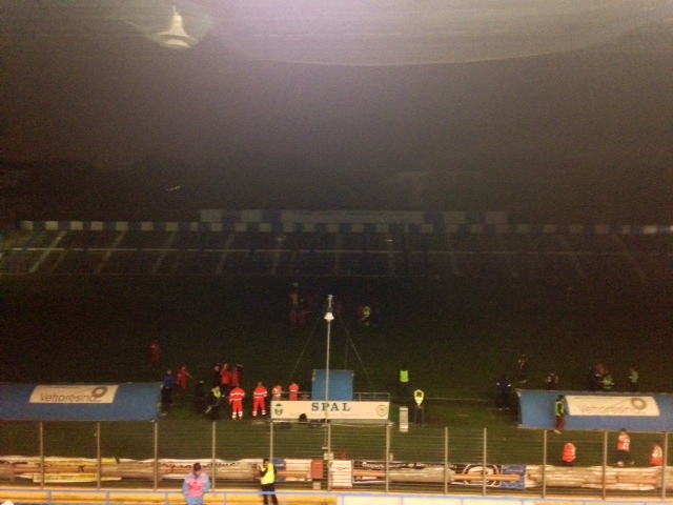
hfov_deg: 55.4
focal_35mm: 33
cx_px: 336
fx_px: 642
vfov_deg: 42.9
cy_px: 252
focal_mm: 4.12
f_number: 2.4
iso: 800
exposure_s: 1/17
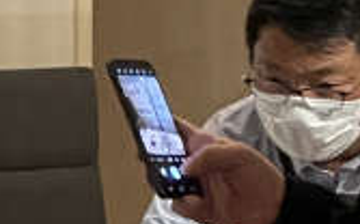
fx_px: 1941
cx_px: -276
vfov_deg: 6.6
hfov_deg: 10.1
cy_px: 274
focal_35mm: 198
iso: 320
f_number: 1.6
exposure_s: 1/50
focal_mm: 4.2
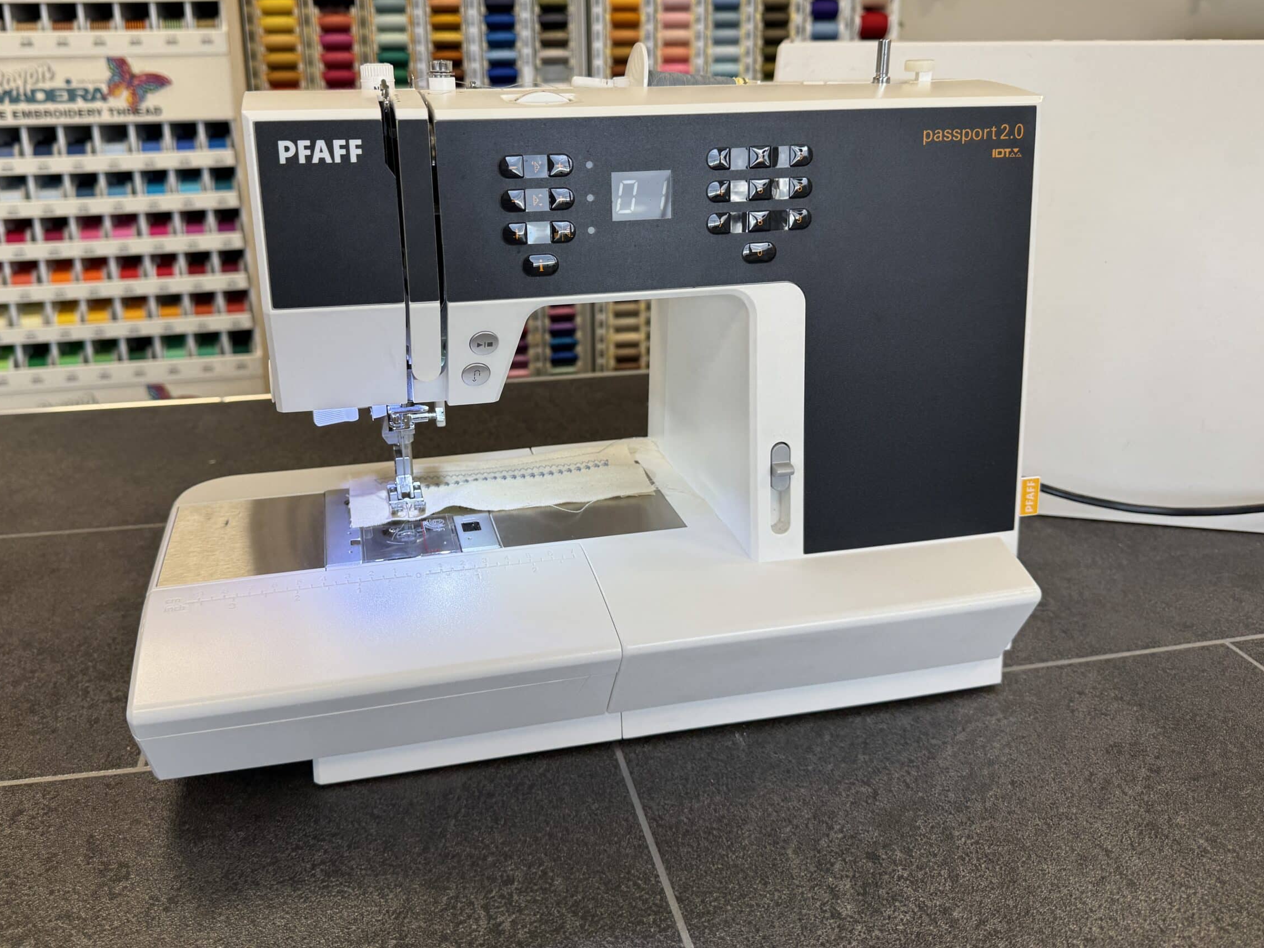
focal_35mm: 27
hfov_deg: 65.1
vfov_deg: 51.2
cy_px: 415
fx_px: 986
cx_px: 562
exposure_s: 1/100
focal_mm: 6.76
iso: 64
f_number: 1.78
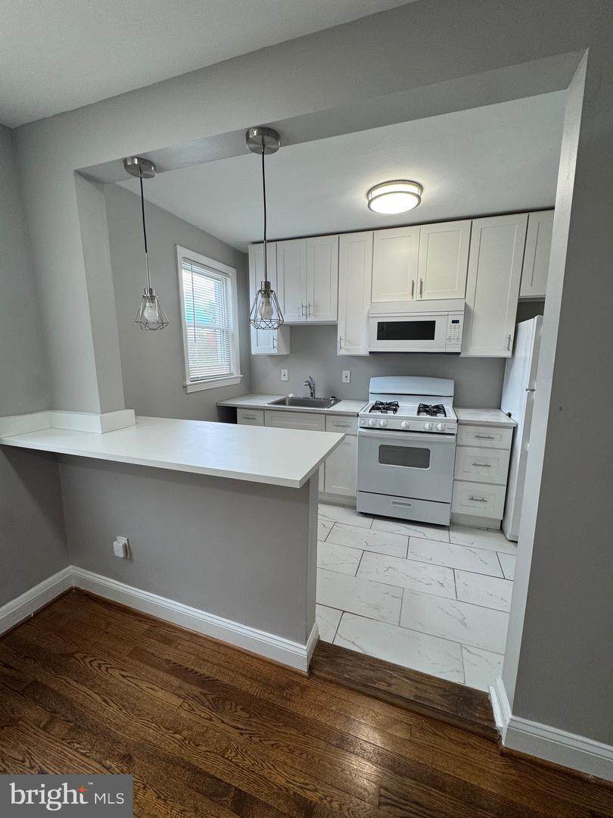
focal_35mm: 14
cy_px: 409
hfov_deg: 85.7
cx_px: 306
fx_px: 331
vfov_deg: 102.1
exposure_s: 1/120
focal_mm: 2.22
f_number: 2.2
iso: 100
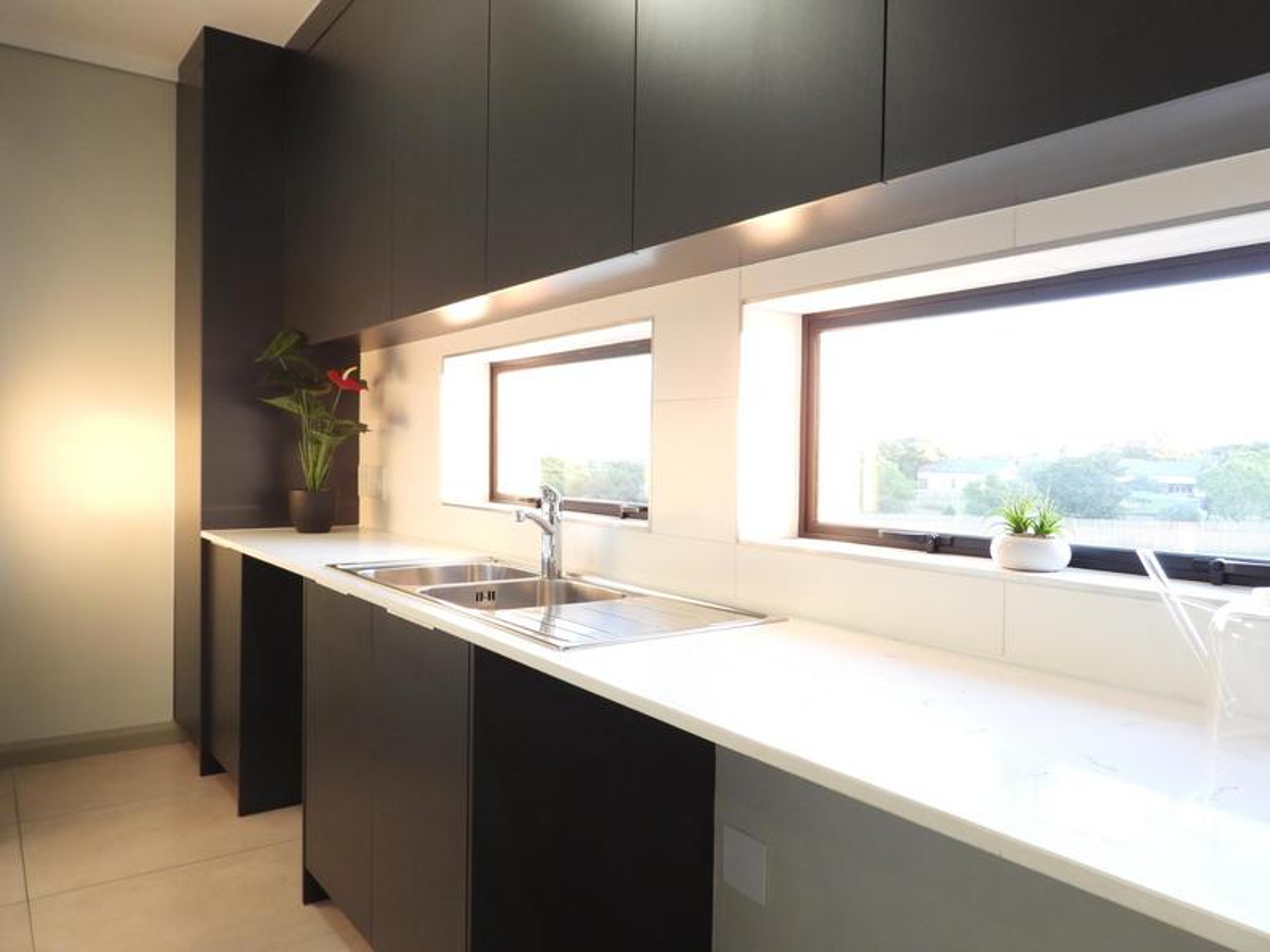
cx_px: 635
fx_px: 881
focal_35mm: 24
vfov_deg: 56.8
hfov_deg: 71.6
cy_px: 476
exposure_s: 1/30
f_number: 2.8
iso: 220
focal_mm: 4.3
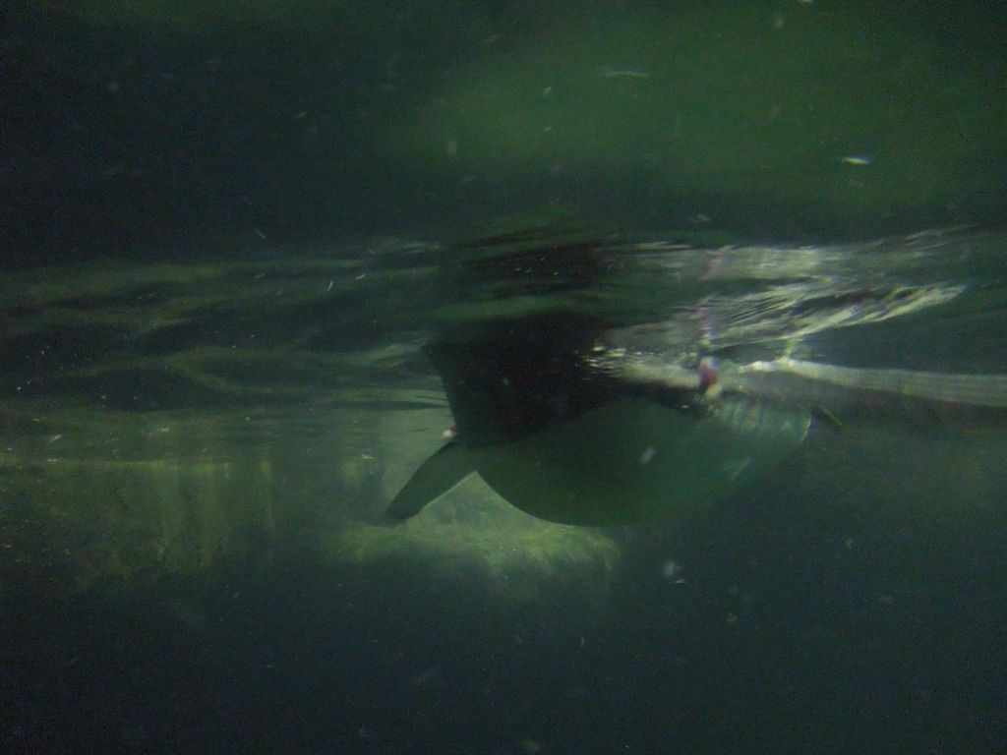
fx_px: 727
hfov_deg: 69.4
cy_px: 378
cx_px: 504
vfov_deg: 54.9
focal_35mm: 25
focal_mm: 4.5
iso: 1600
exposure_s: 1/30
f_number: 3.3
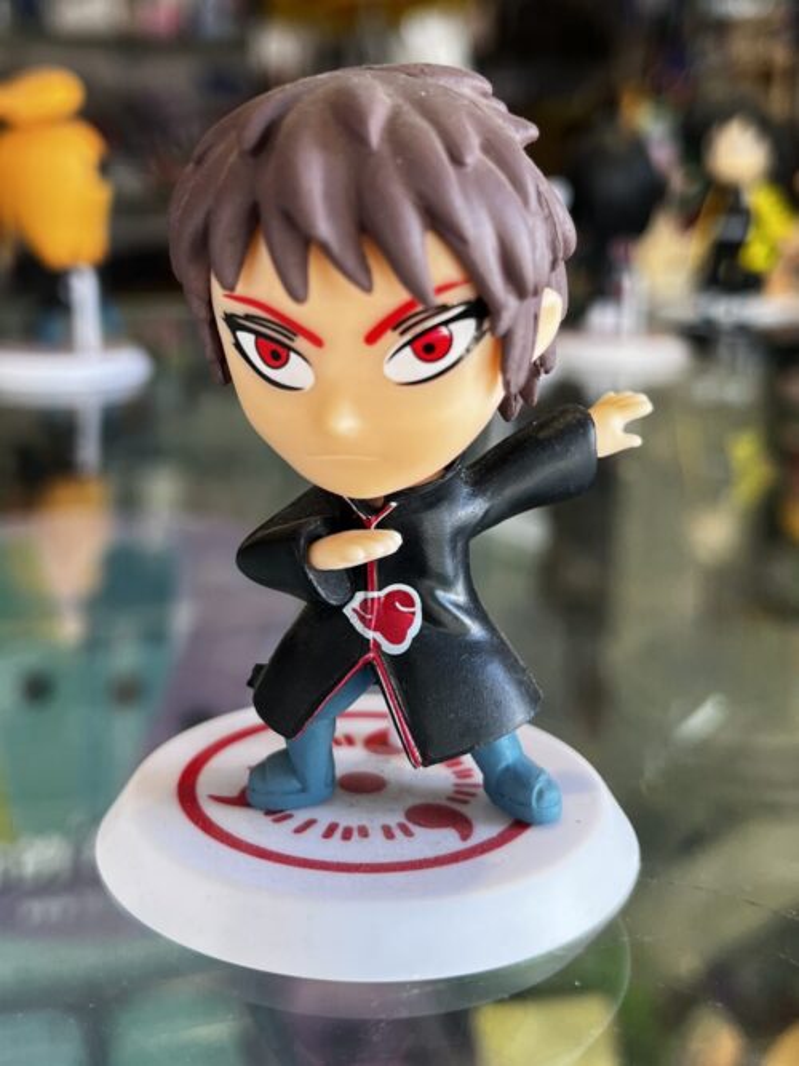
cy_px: 533
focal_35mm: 26
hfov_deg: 53.0
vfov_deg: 67.3
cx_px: 400
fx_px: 800
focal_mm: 5.1
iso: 64
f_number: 1.6
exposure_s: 1/100
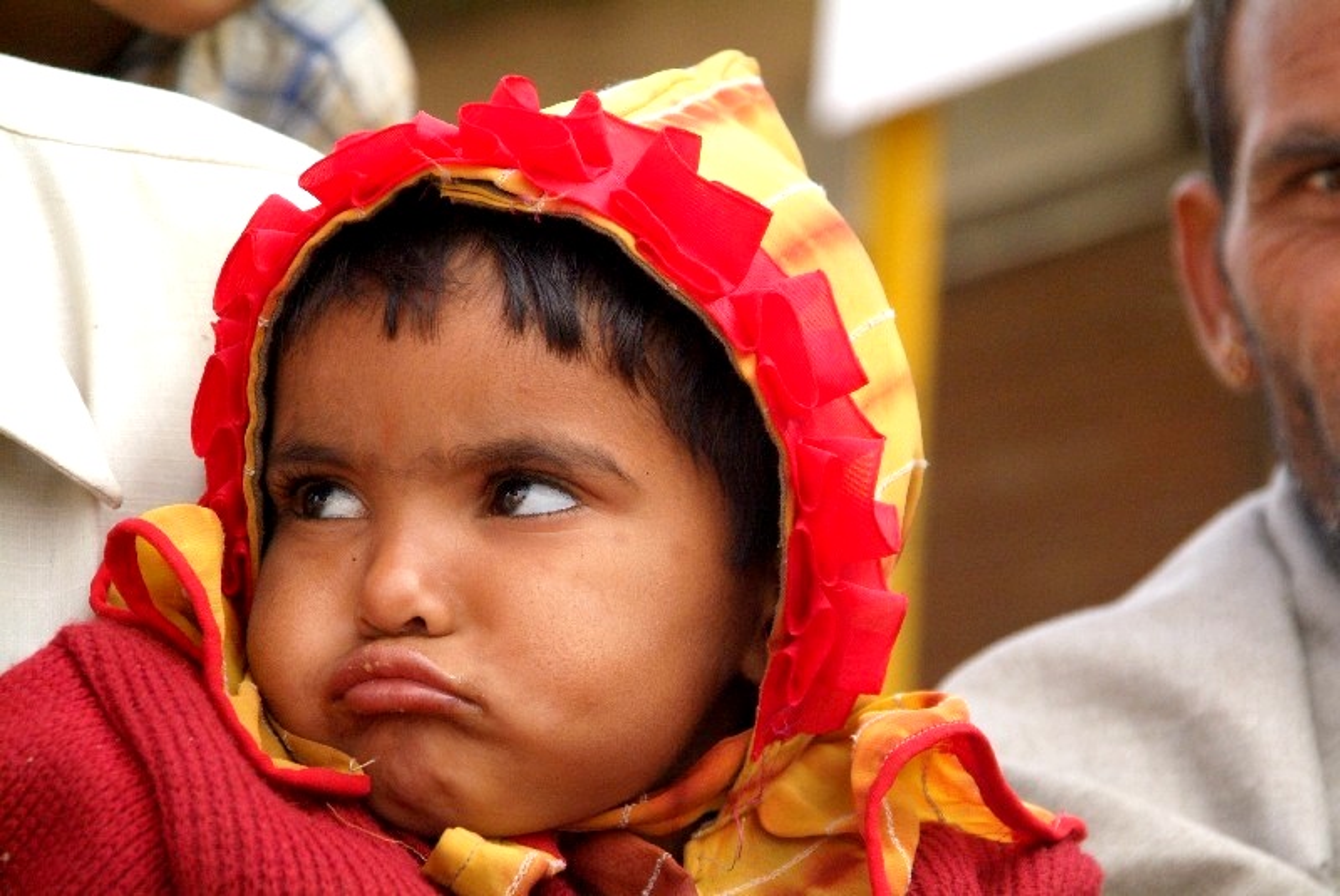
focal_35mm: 174
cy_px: 448
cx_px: 670
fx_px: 6482
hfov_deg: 11.8
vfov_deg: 7.9
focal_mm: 116
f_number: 6.7
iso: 1600
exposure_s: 1/750
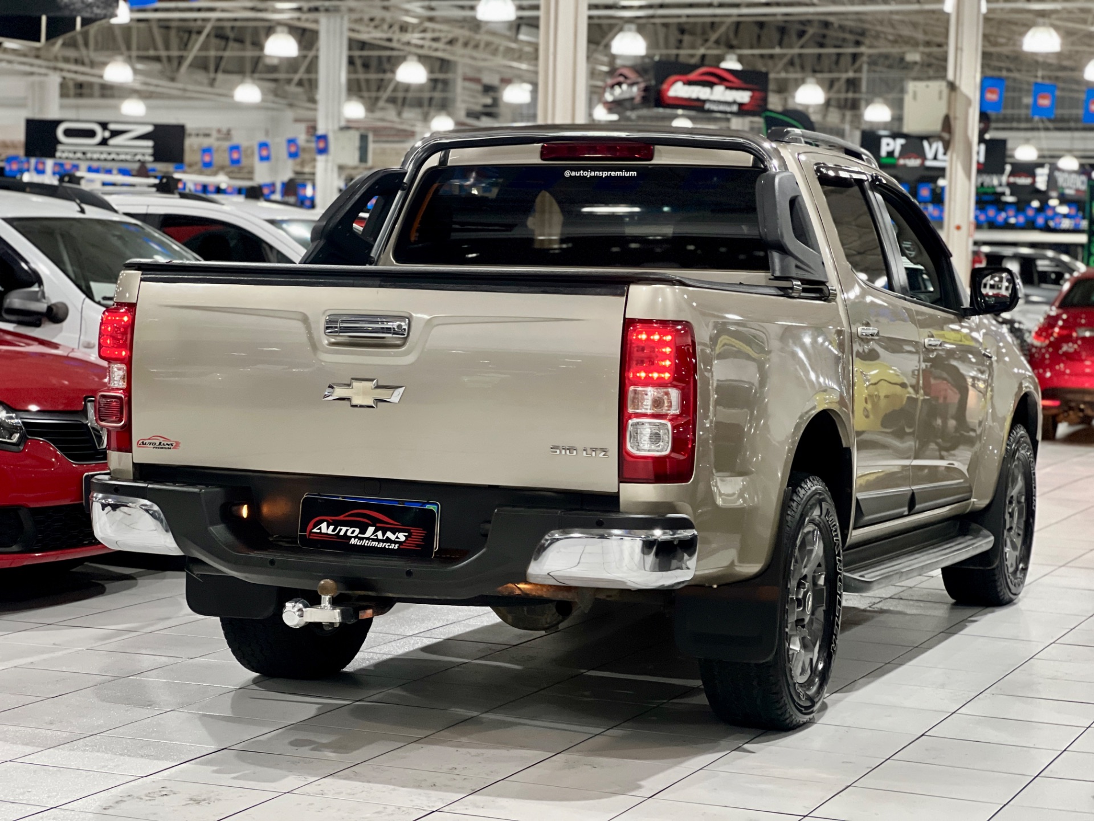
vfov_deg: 19.1
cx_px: 547
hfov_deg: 25.3
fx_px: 2433
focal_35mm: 77
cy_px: 410
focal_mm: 9
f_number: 2.8
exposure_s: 1/30
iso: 400
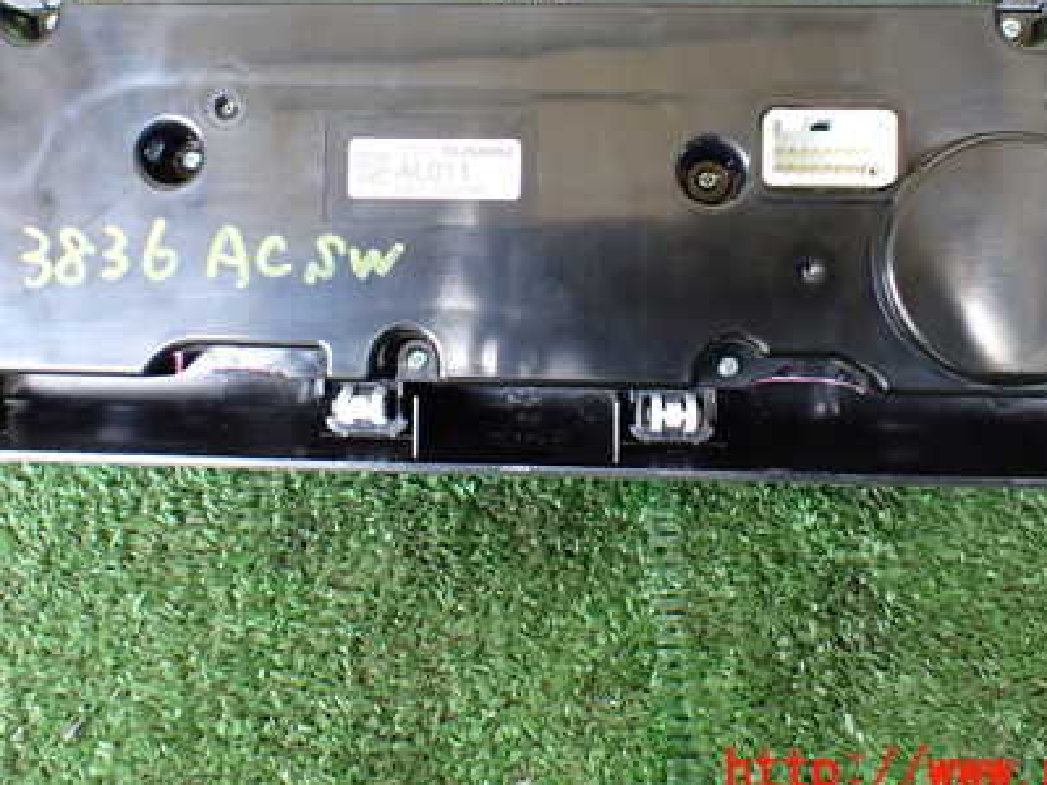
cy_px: 217
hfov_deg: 42.1
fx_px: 1361
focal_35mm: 45
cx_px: 531
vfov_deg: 31.7
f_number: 2.3
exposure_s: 1/125
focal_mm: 5.4
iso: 640
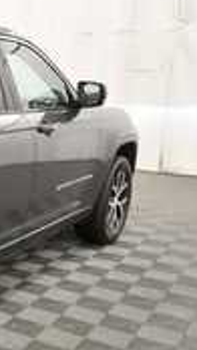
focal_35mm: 53
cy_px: 204
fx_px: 492
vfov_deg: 39.0
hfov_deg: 17.3
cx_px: -181
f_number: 5
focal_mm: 15
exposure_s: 1/125
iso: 1600
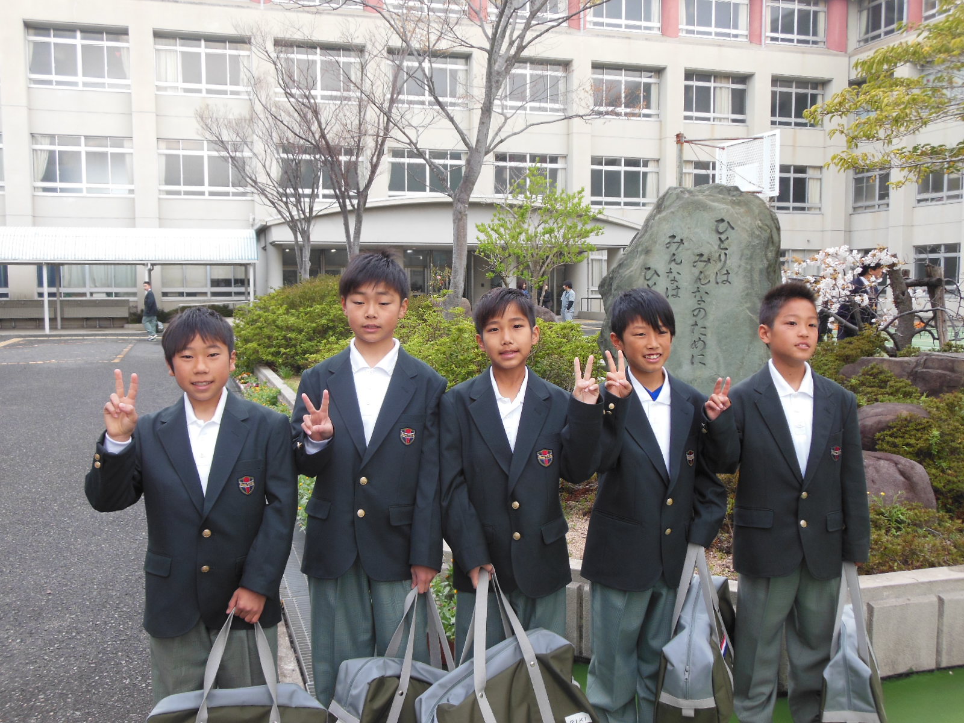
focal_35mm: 33
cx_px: 482
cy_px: 362
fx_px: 919
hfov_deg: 55.4
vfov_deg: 42.9
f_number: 3.5
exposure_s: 1/80
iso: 125
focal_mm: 6
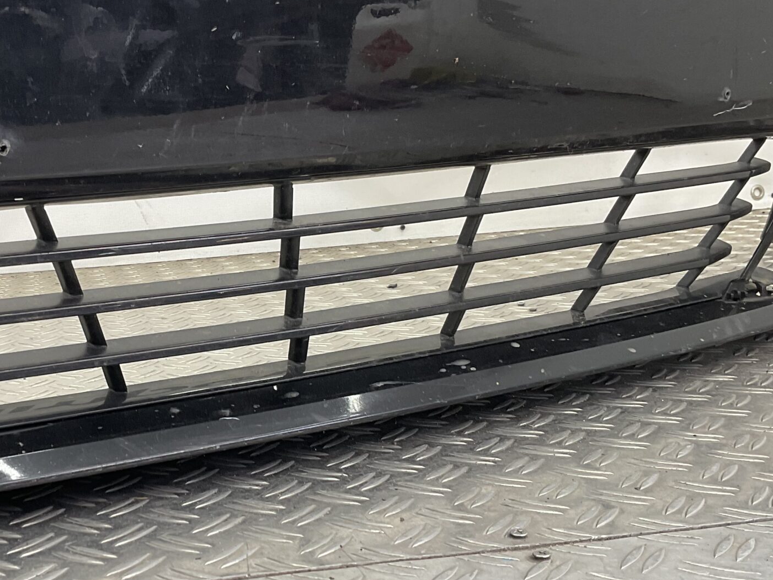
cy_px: 340
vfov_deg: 27.5
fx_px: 1184
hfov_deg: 35.6
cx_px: 229
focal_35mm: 53
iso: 40
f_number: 1.8
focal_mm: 3
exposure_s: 1/100
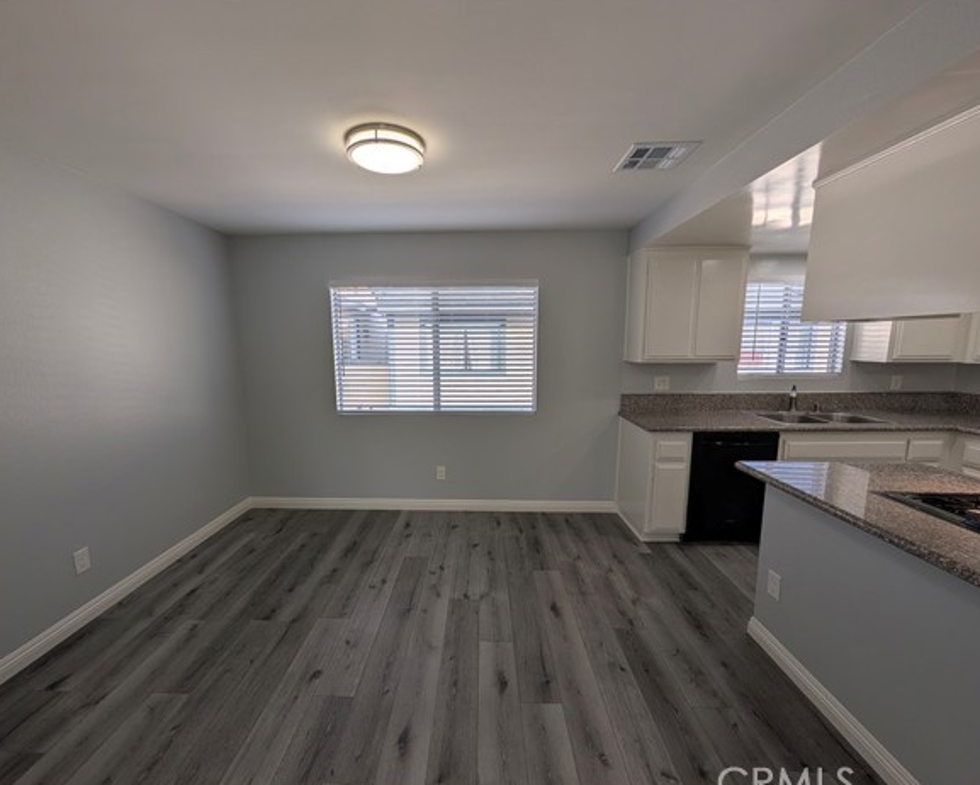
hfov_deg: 104.8
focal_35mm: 13
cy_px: 398
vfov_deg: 92.3
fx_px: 377
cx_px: 469
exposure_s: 1/552
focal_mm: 2.02
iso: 51
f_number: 1.7
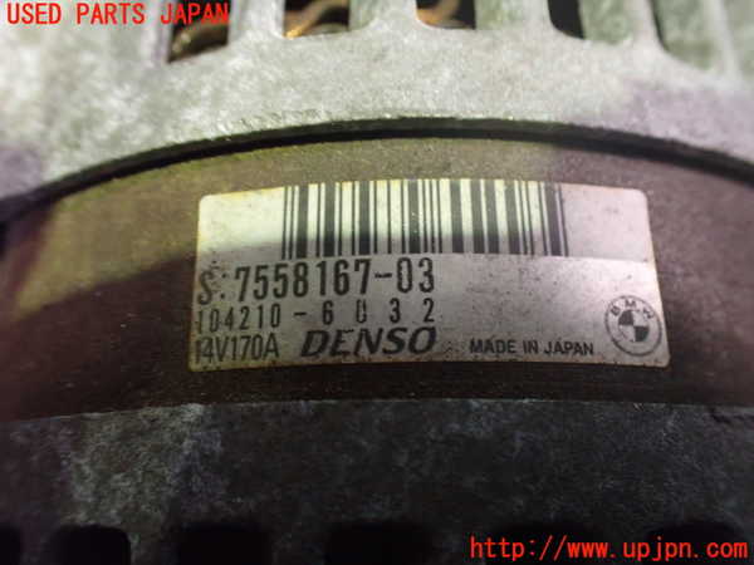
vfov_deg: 46.8
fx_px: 653
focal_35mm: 30
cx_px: 377
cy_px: 282
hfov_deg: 60.0
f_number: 2.3
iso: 1000
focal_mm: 5.4
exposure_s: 1/30
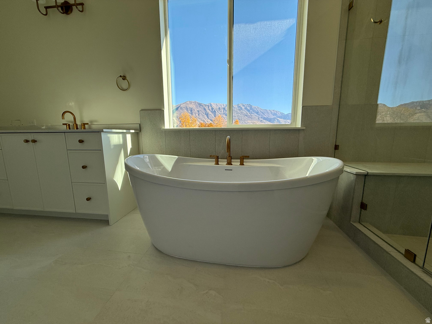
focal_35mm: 14
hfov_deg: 102.1
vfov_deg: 85.7
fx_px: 175
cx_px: 216
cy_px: 162
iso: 64
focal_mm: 2.22
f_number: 2.2
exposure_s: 1/347
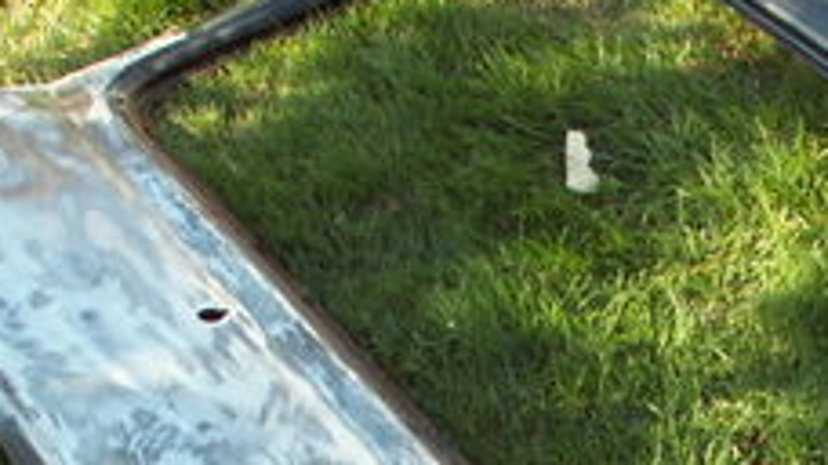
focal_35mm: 107
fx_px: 2348
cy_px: 618
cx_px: 730
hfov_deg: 19.7
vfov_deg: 11.0
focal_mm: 5.86
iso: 50
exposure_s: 1/100
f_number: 4
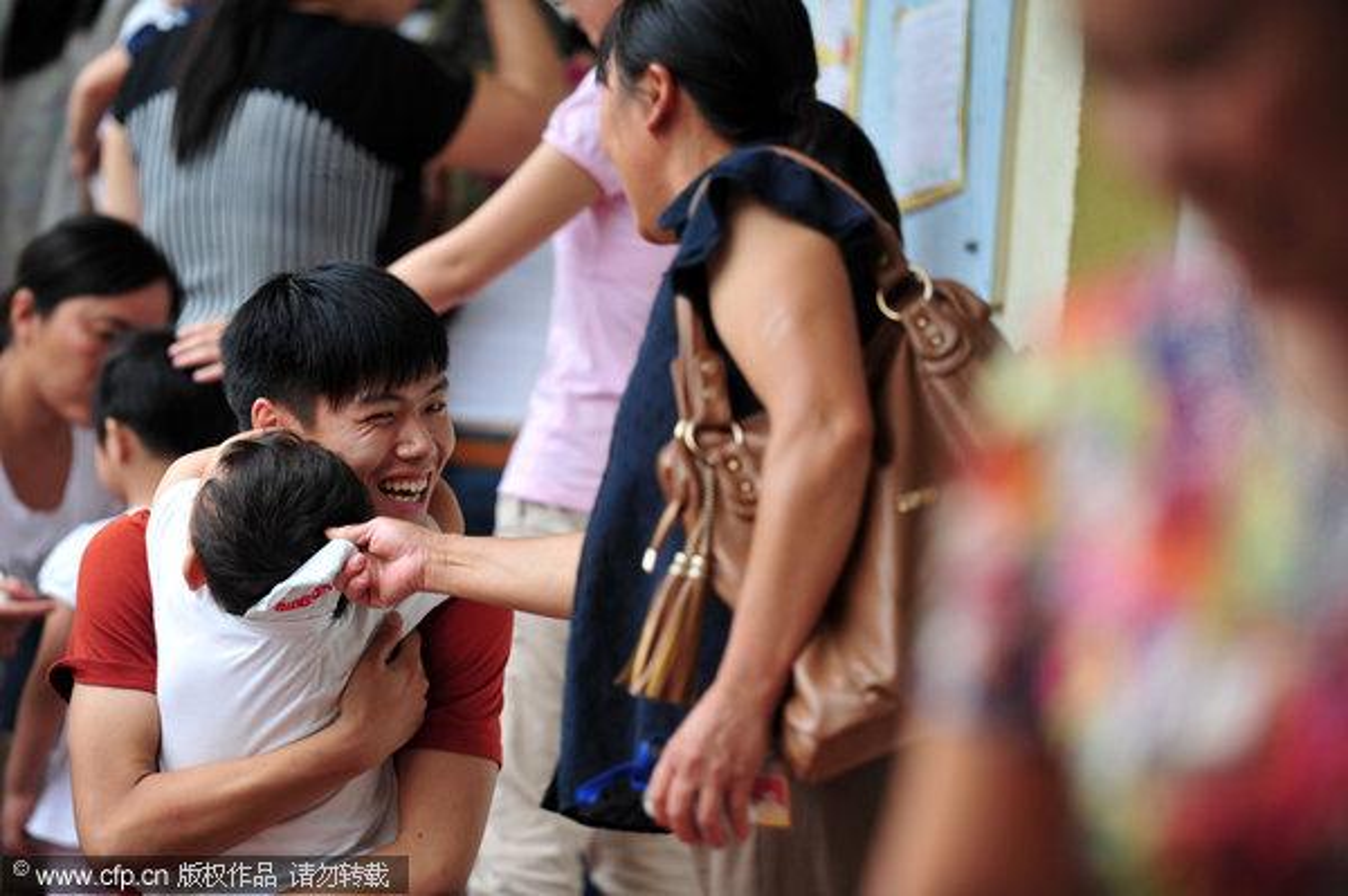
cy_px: 448
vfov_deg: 7.6
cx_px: 674
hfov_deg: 11.4
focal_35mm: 180
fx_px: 6734
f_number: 2.8
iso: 160
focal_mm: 180
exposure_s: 1/100
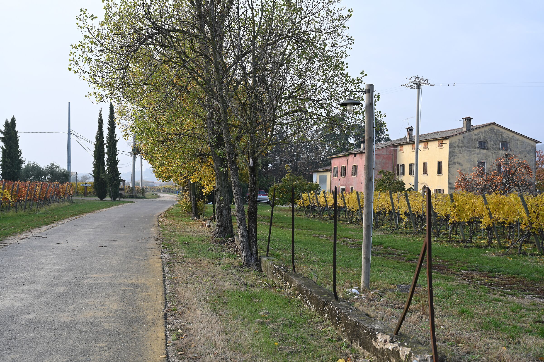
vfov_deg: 29.9
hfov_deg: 43.6
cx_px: 272
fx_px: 680
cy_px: 181
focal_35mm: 45
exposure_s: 1/60
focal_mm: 45
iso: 64
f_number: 6.3
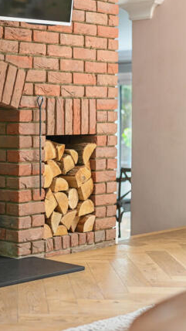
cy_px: 164
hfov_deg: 14.7
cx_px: -27
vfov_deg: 26.5
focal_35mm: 80
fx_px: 702
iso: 400
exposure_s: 1/15
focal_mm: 50
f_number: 1.8
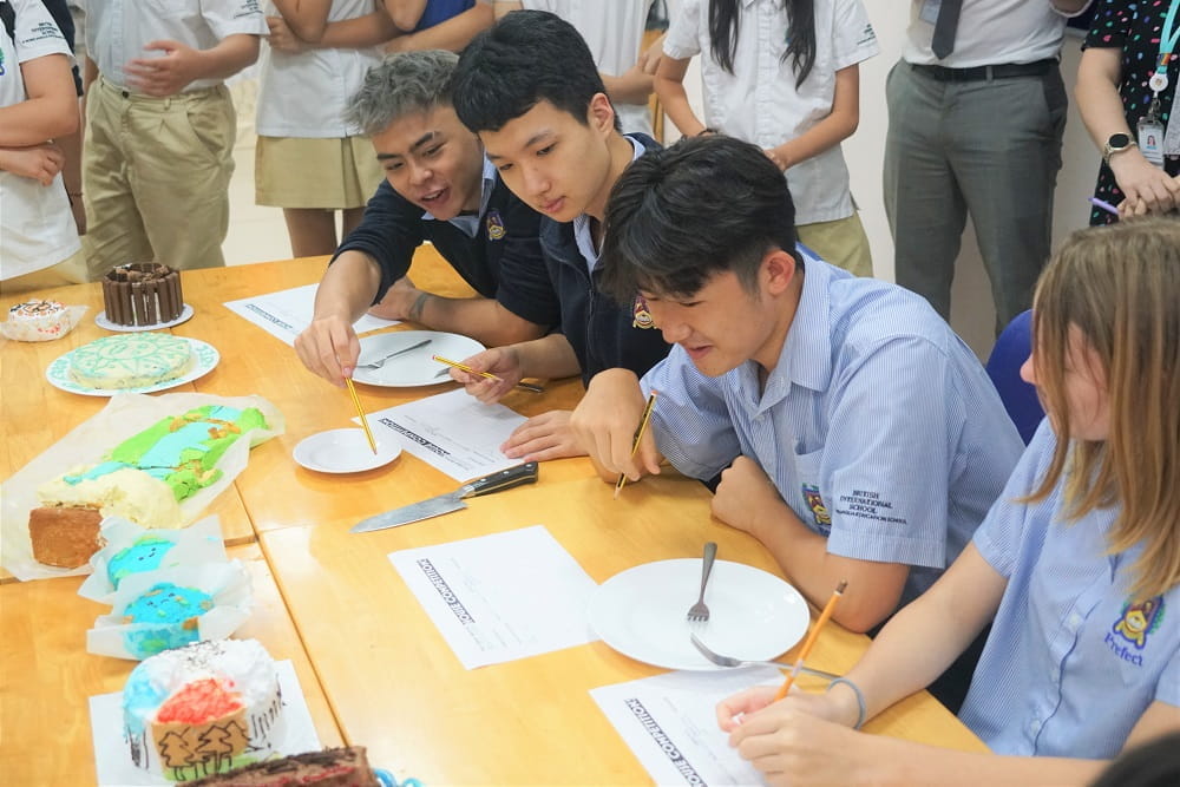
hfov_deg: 50.7
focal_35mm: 38
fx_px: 1246
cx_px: 590
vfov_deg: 35.1
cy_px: 394
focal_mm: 38
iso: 2500
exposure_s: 1/160
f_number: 4
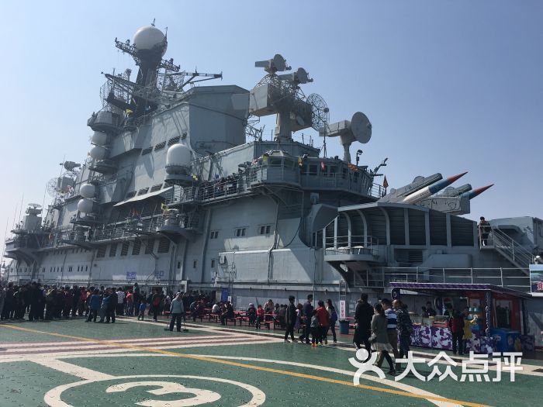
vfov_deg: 48.2
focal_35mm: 29
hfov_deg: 61.7
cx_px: 272
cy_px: 204
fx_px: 455
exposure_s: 1/2959
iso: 25
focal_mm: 4.15
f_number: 2.2
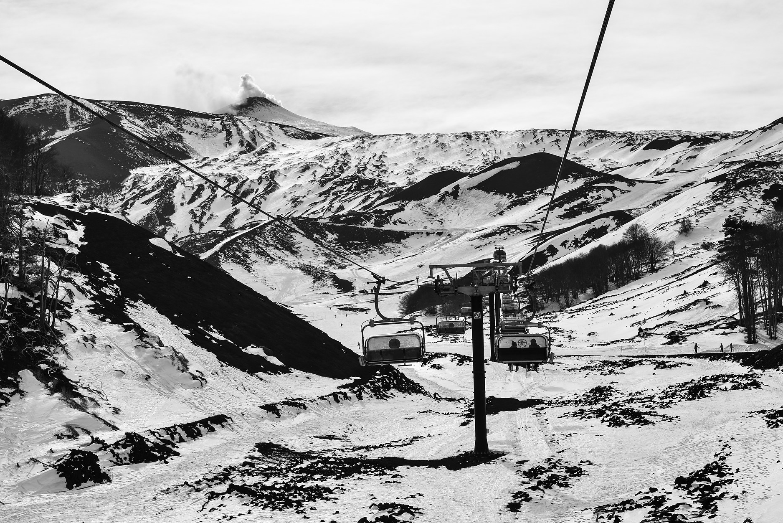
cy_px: 231
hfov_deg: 31.4
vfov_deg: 21.3
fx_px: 1393
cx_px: 372
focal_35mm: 64
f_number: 11
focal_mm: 50
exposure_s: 1/640
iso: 160
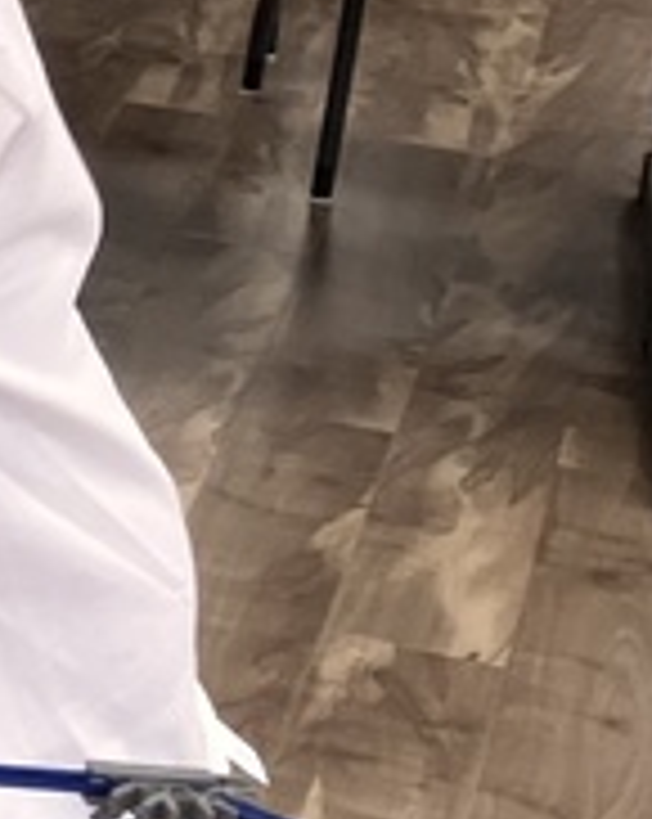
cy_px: 180
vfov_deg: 12.5
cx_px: -1560
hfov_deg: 8.0
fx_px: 3724
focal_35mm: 154
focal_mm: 3.99
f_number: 1.8
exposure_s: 1/60
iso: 50
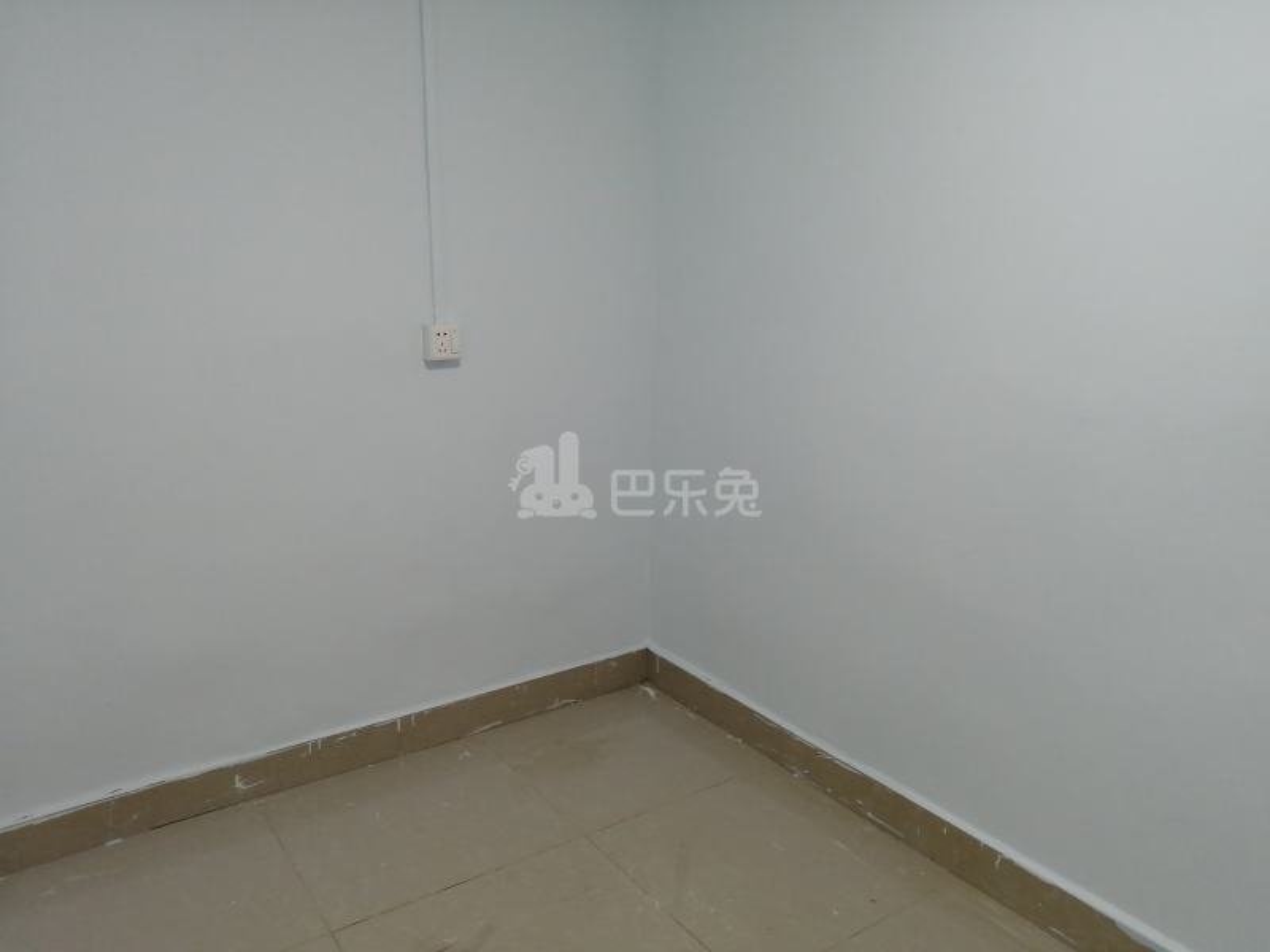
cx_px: 635
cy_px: 476
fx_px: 954
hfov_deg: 67.3
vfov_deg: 53.1
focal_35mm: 26
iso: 80
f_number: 1.8
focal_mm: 3.62
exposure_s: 1/50
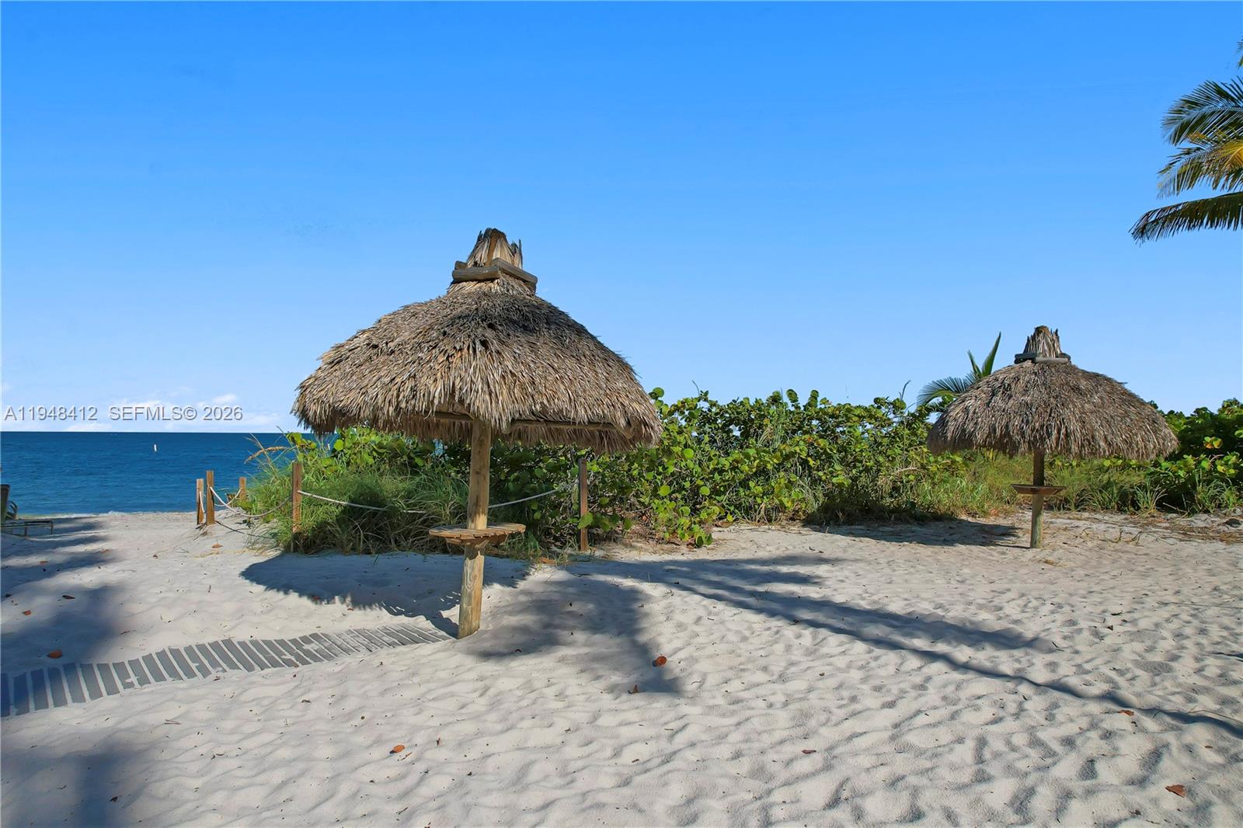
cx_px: 622
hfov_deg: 78.6
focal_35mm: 22
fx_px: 759
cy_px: 414
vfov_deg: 57.2
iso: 100
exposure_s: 1/4000
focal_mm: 8.38
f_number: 2.8
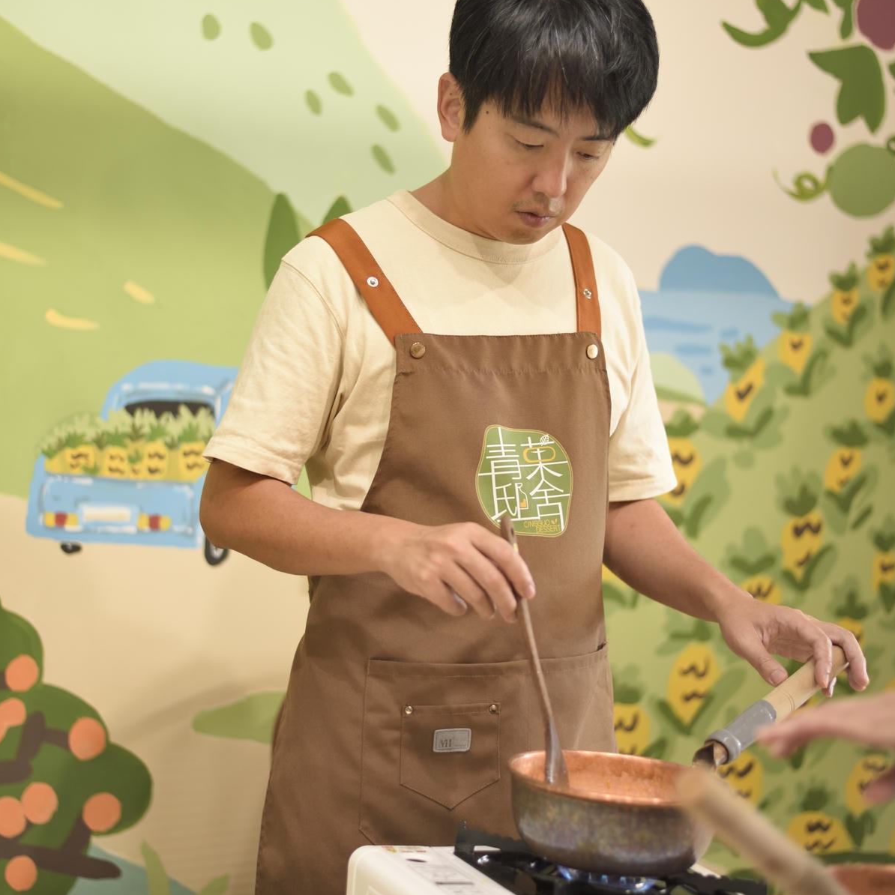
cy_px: 437
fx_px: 1872
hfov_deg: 26.9
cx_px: 448
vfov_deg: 26.9
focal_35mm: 64
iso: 800
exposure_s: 1/250
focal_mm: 50
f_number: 1.8
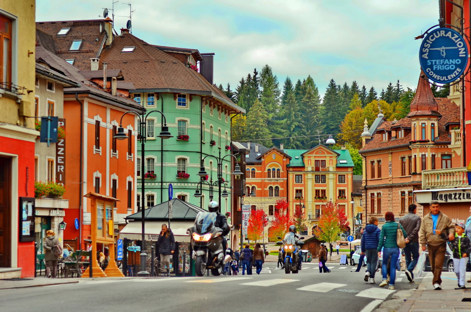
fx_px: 979
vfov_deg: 18.1
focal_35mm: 75
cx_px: 236
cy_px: 156
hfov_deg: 27.0
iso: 160
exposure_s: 1/1000
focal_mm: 50
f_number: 2.5
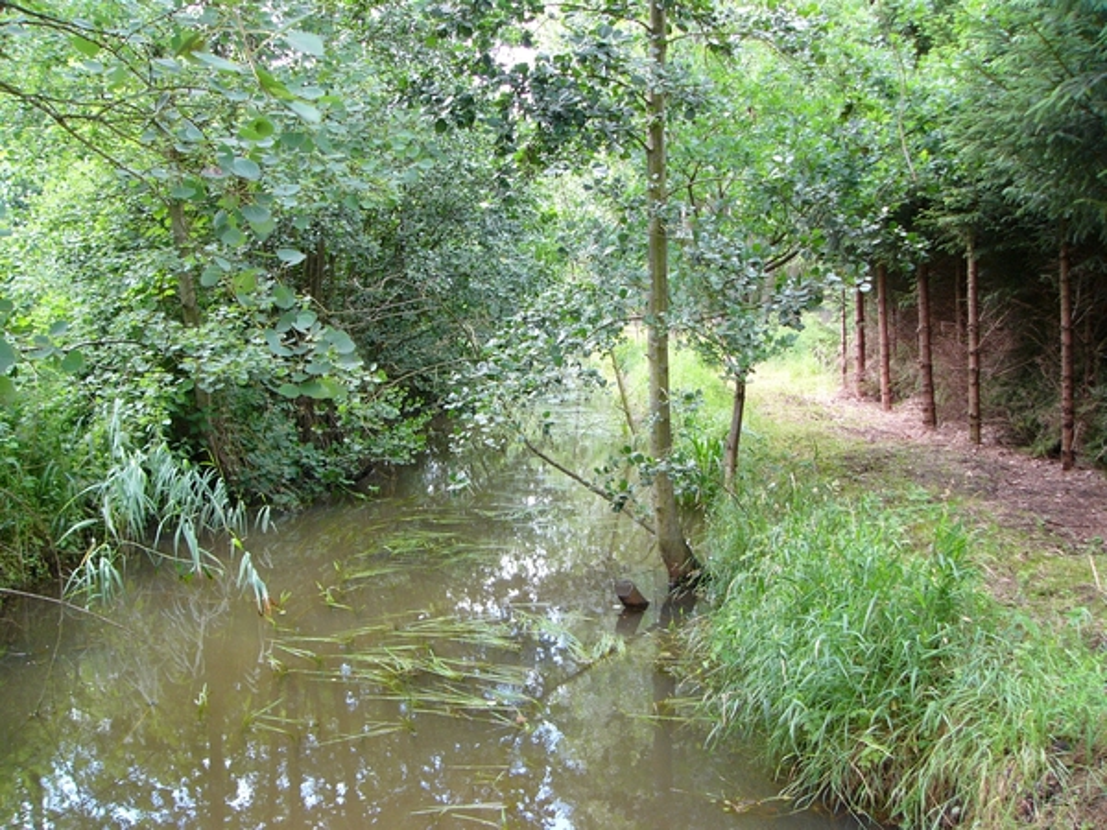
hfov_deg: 51.4
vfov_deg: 39.7
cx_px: 554
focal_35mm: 36
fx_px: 1151
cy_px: 415
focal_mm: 6
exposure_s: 1/60
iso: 100
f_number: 2.8
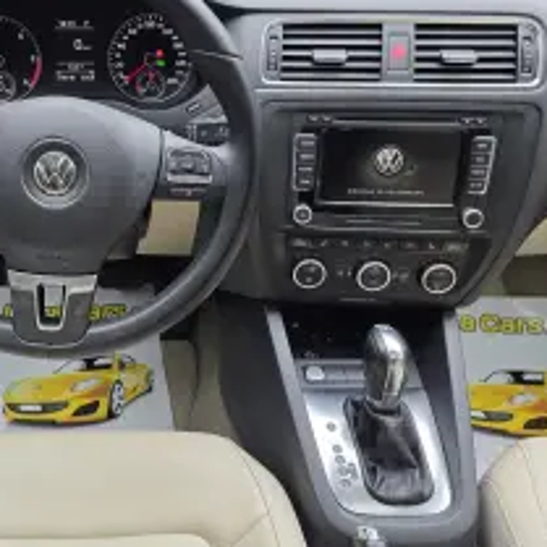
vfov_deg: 47.1
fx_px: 626
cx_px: 136
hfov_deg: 45.6
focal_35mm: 35
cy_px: 236
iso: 100
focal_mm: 6.25
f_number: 1.7
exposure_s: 1/100
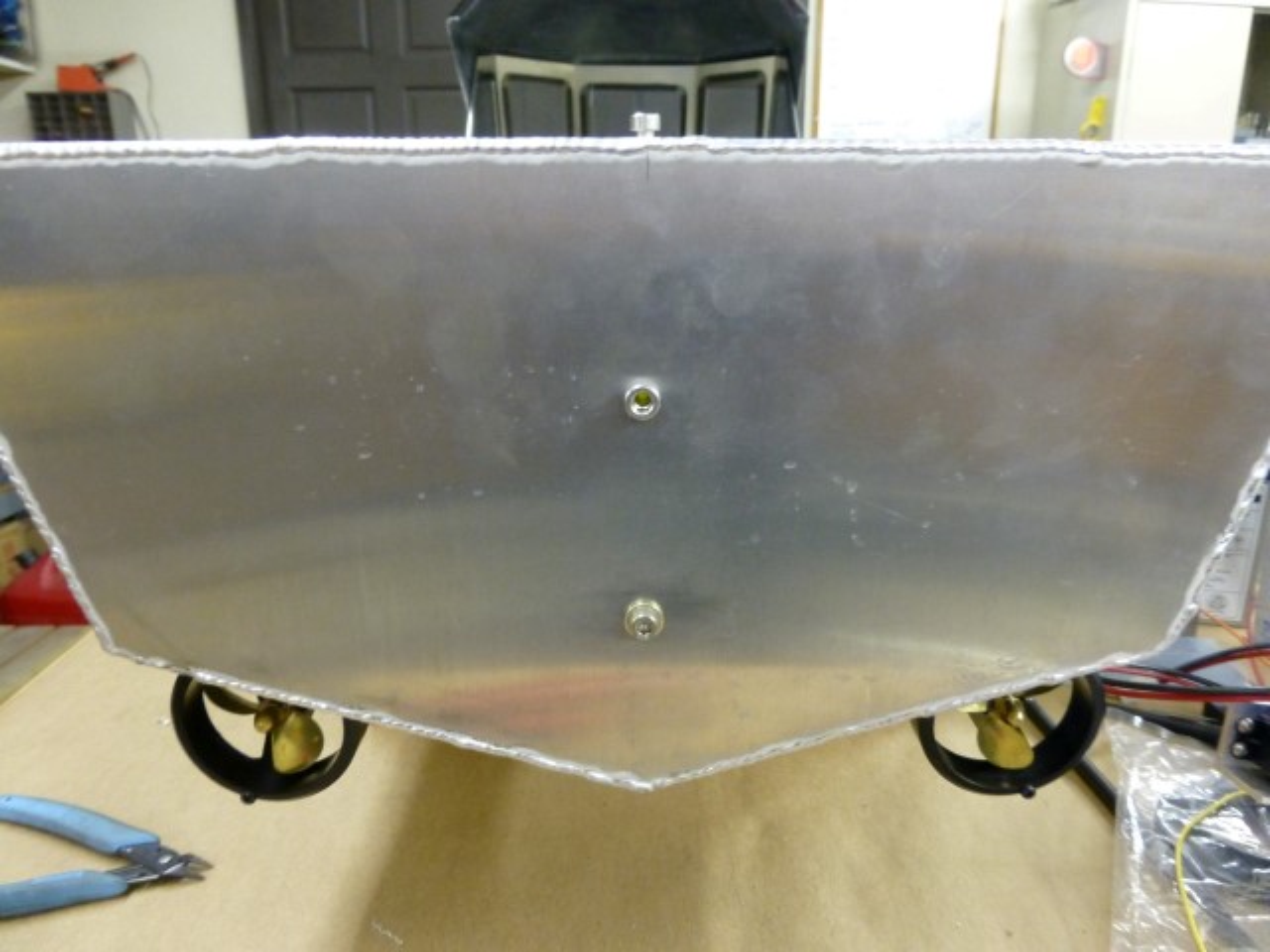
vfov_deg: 56.8
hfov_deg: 71.6
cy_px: 476
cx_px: 635
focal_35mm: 24
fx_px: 881
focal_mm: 4.3
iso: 400
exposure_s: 1/20
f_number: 3.3
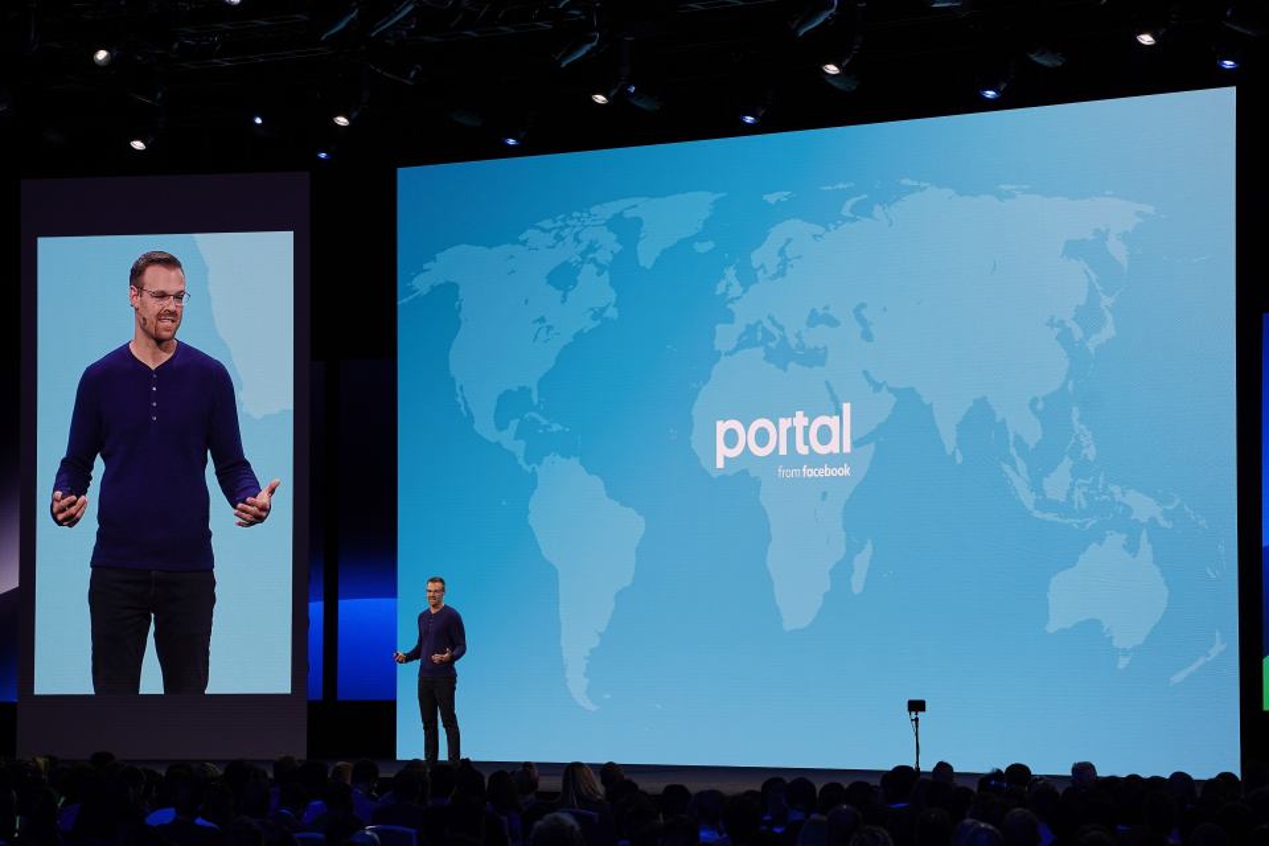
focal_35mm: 135
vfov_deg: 10.2
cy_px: 423
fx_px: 4758
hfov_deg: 15.2
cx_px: 634
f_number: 5
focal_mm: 135
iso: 800
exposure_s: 1/100
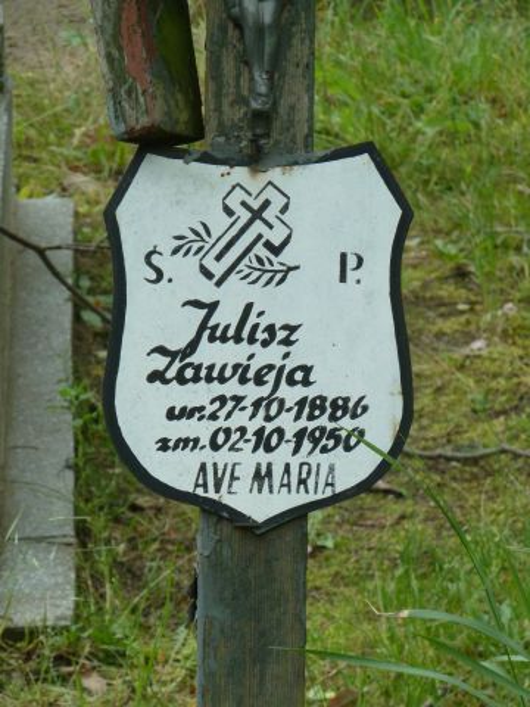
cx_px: 265
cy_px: 354
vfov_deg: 10.9
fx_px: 3715
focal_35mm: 182
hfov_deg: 8.2
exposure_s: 1/320
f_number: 4.5
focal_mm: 29.9
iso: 320
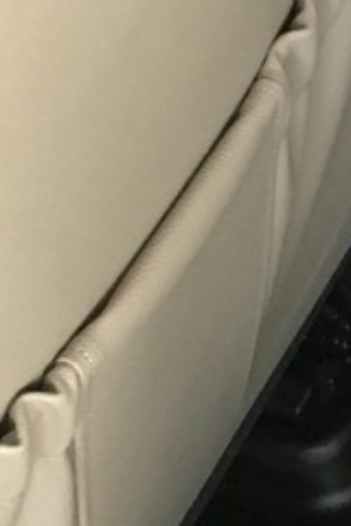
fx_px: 2208
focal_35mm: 151
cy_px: 316
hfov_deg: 8.7
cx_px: 641
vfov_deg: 13.6
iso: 200
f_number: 2.2
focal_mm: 4.15
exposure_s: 1/30
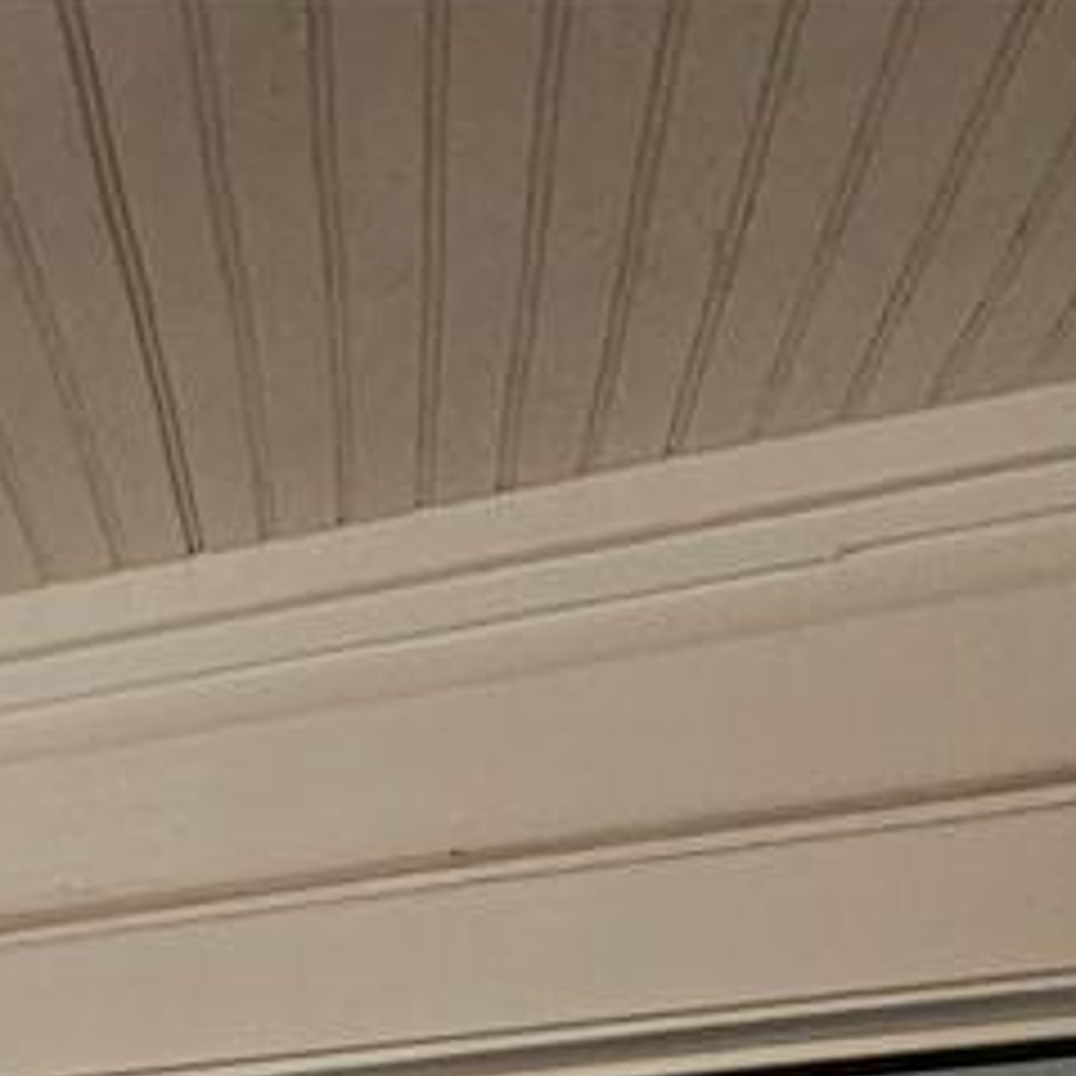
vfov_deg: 14.1
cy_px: 2679
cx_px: -1711
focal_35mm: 77
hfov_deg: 13.5
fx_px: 2708
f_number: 2.2
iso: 100
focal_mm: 2.2
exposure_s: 1/207
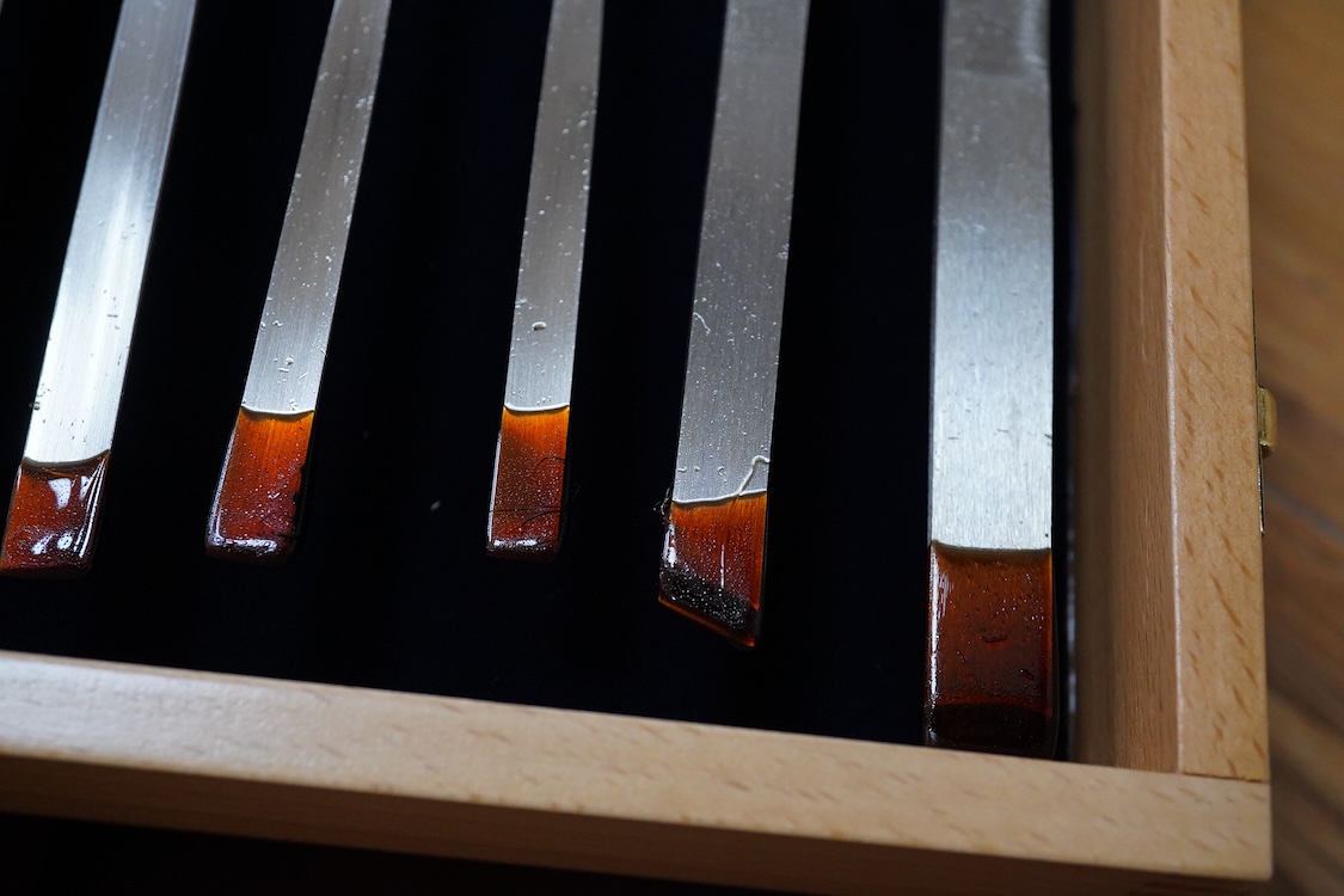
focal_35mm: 45
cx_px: 672
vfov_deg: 29.9
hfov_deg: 43.6
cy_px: 448
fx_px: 1680
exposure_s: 1/160
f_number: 8
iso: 2500
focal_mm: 30
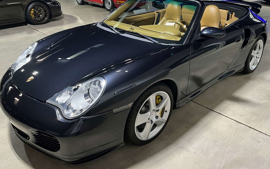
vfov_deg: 41.7
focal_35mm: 30
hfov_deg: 62.9
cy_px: 70
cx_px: 140
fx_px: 221
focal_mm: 5.1
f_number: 1.6
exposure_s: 1/60
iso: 500
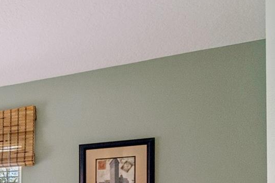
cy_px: 221
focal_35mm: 45
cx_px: -125
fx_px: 344
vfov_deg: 26.5
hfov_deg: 29.3
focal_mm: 10
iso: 100
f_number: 7.1
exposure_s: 1/80
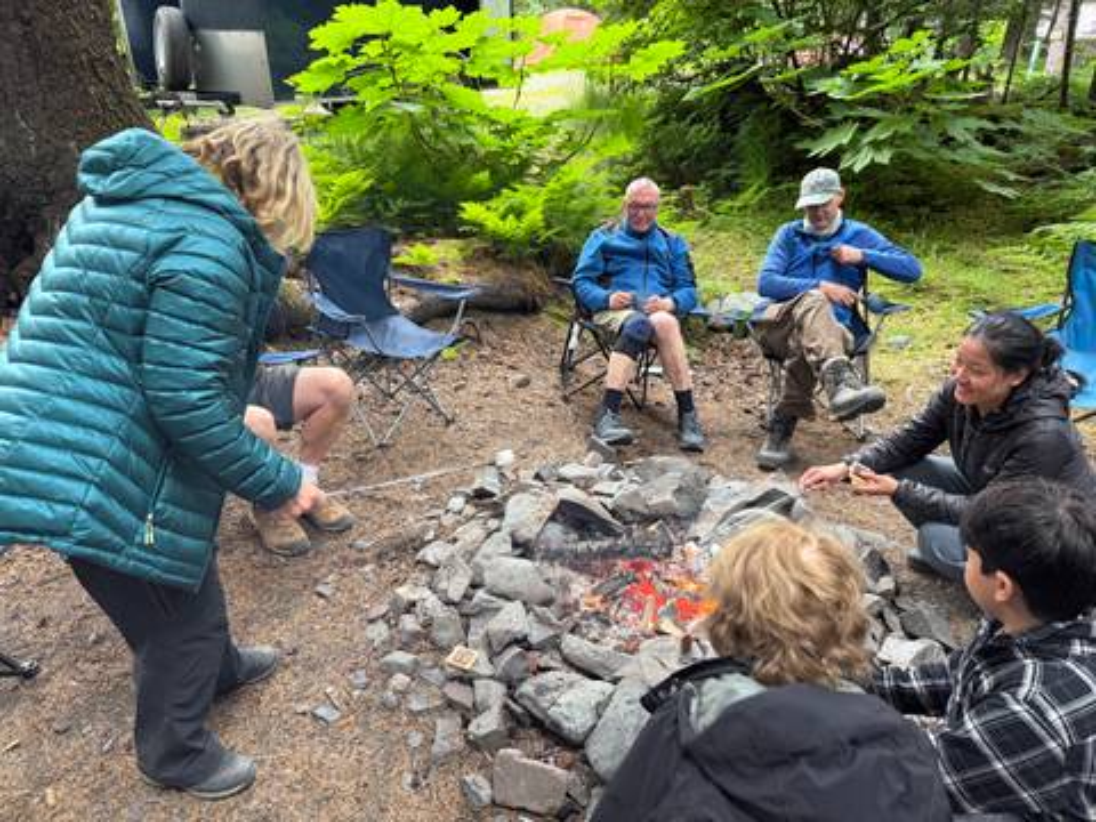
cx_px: 548
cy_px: 411
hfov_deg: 71.6
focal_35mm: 24
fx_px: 760
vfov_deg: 56.8
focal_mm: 6.76
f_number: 1.78
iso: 200
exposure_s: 1/60
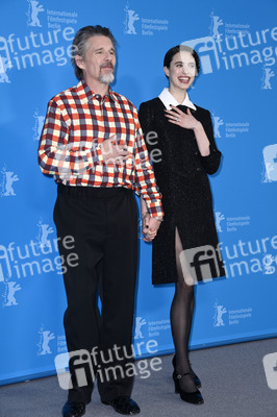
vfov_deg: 28.9
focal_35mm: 70
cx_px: 138
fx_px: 809
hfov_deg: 19.4
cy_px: 208
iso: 800
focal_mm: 70
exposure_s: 1/200
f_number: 5.6
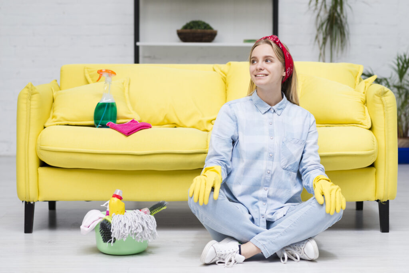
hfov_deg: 23.9
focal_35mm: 85
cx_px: 204
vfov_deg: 16.1
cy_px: 136
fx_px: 966
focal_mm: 85
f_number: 4
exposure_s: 1/160
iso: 160
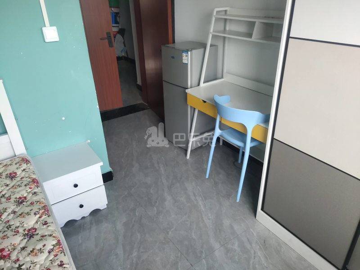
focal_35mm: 30
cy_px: 135
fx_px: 312
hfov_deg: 60.0
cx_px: 180
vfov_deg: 46.8
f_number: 1.8
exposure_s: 1/50
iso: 404
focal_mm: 4.35
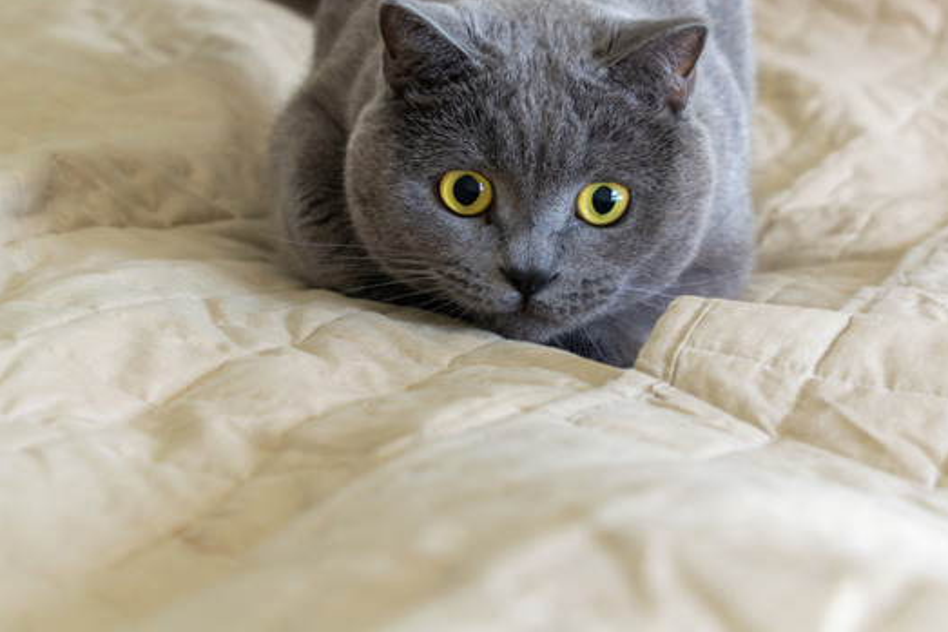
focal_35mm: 85
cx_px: 531
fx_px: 2239
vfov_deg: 16.0
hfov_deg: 23.9
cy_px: 205
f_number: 4.5
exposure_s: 1/50
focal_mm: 38
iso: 100
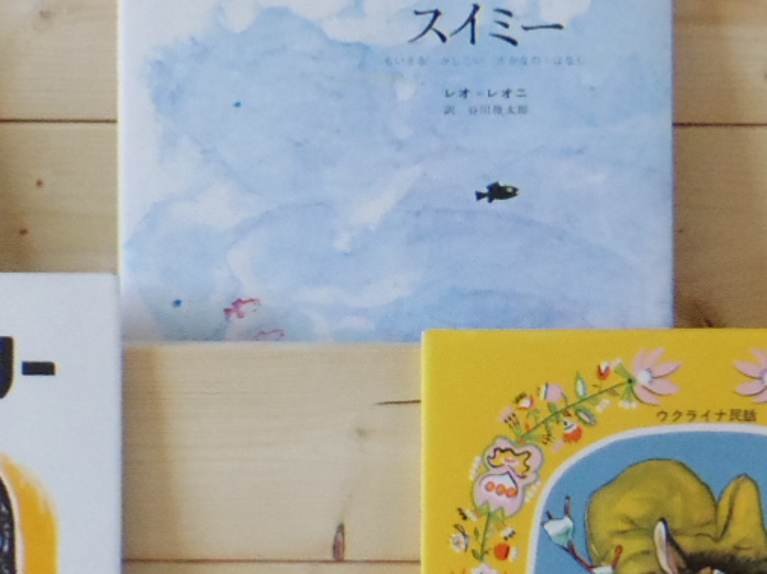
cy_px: 362
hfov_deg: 6.3
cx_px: -26
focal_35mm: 315
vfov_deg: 4.7
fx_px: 6976
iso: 800
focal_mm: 14.9
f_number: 4.5
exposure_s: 1/100
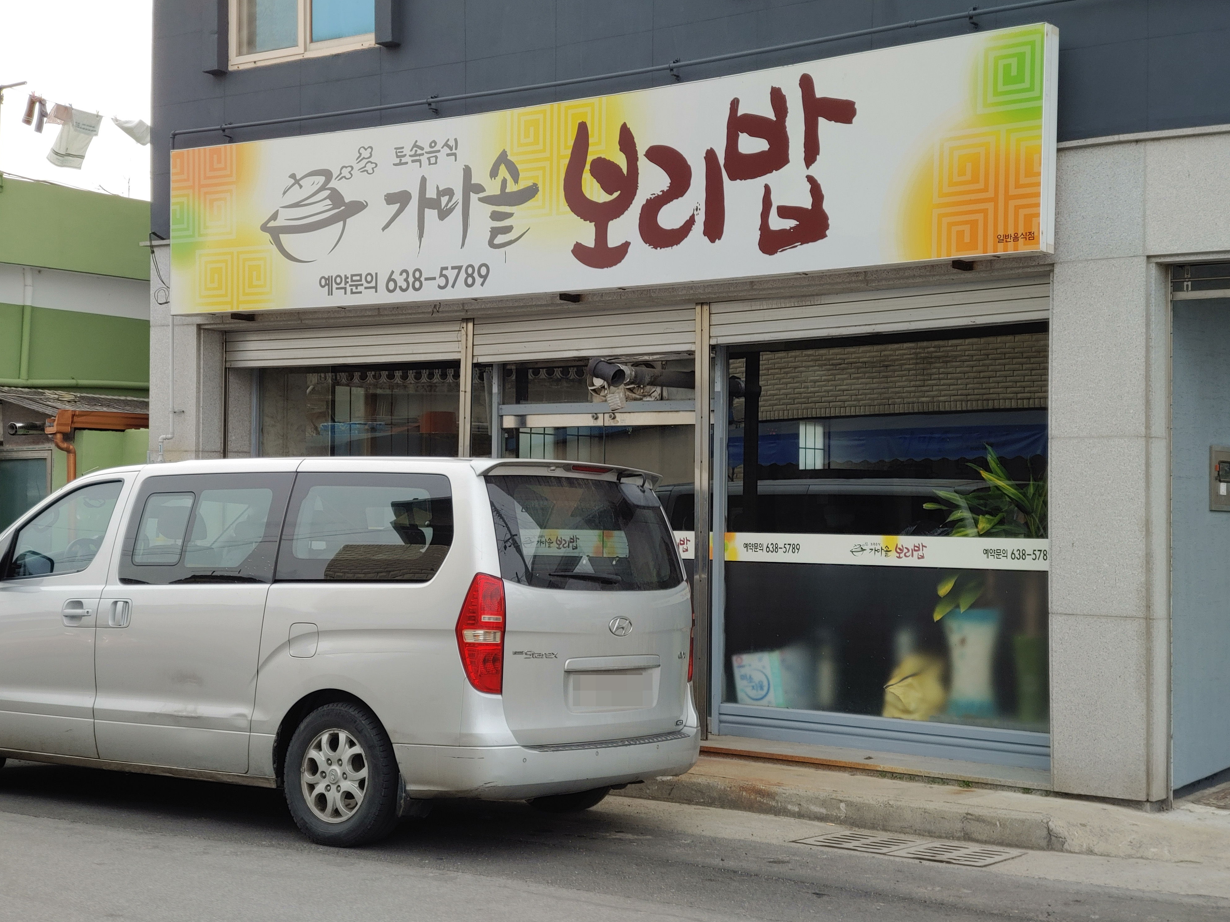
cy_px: 461
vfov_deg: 28.6
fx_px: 1812
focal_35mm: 51
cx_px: 616
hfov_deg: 37.5
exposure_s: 1/194
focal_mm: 5.88
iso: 50
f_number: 2.4
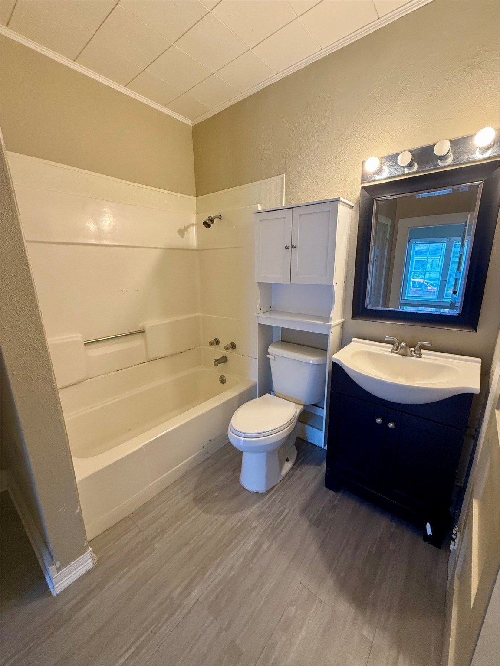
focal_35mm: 14
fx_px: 270
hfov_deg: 85.7
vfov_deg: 102.1
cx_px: 250
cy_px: 333
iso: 320
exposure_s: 1/60
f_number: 2.2
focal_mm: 2.22
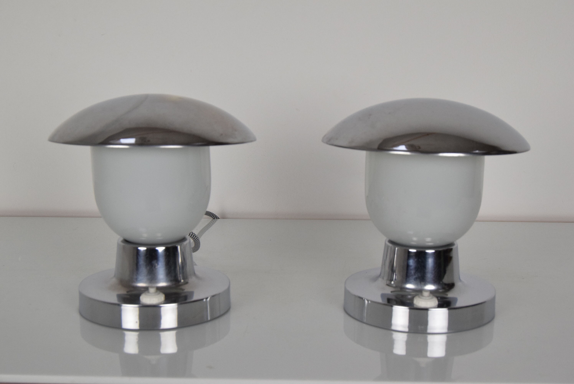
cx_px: 287
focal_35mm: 57
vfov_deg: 23.8
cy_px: 192
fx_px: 910
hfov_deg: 35.0
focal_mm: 38
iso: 1600
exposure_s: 1/320
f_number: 9
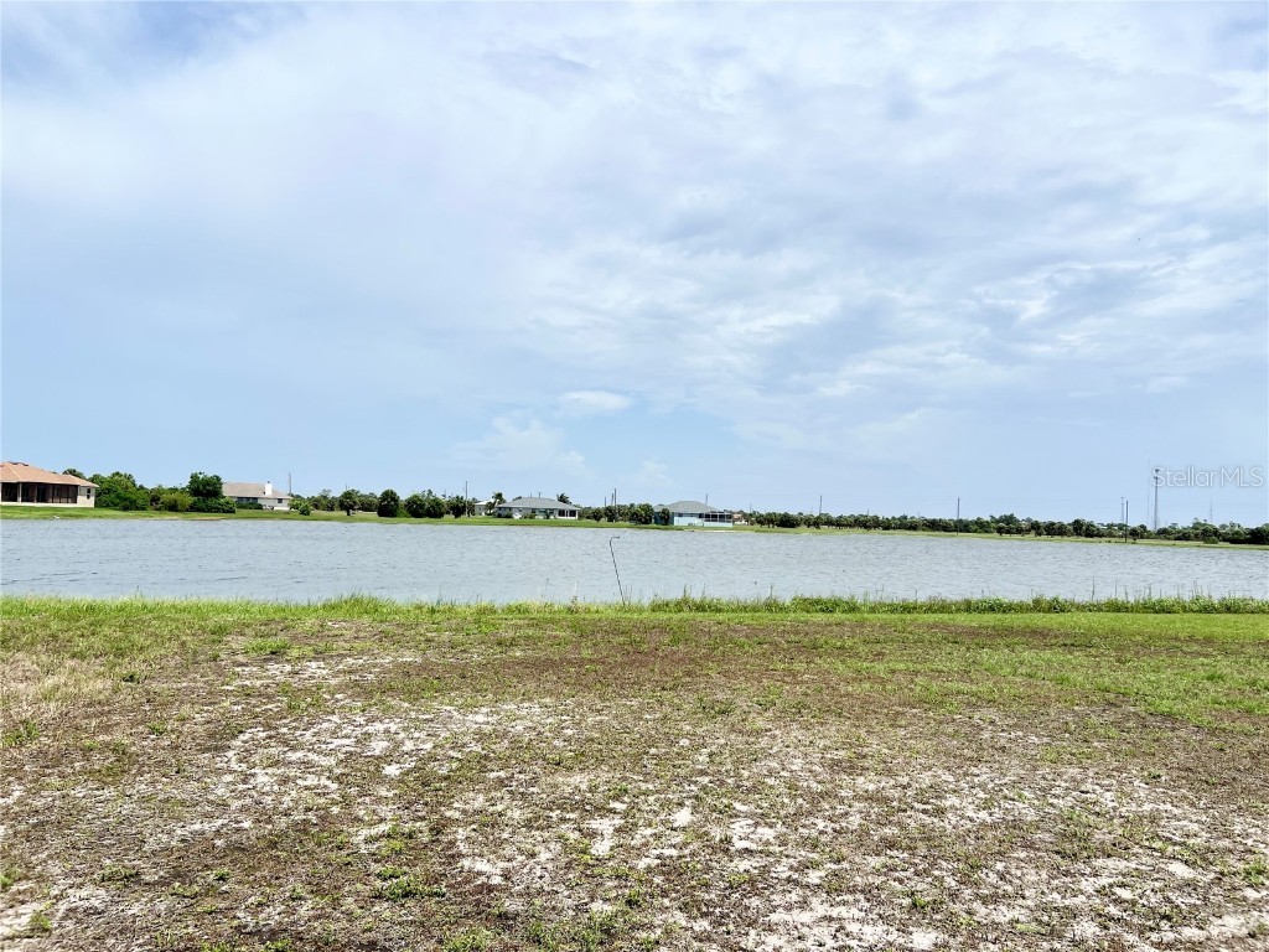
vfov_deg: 53.1
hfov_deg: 67.3
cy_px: 476
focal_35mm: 26
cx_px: 634
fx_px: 953
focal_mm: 5.7
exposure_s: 1/10309
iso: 50
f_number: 1.5
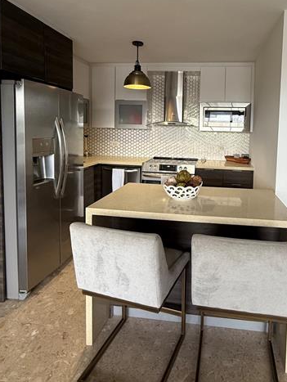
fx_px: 254
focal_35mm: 23
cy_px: 147
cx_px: 188
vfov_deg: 72.8
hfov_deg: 57.8
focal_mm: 2.22
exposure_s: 1/120
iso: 200
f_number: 2.2
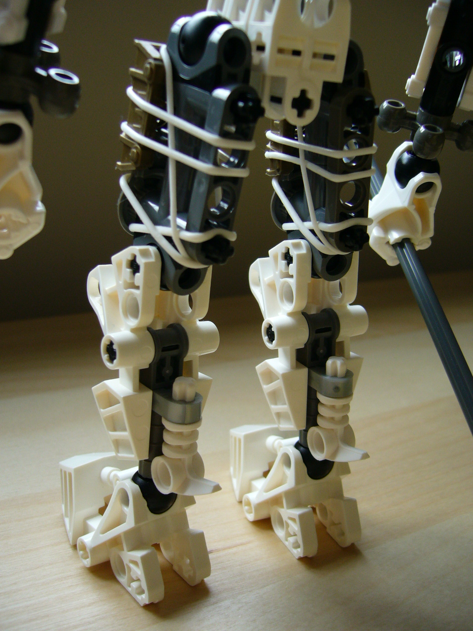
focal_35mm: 35
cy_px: 316
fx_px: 638
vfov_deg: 52.6
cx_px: 236
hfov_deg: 40.7
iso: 100
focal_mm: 5.8
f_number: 2.8
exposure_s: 1/160
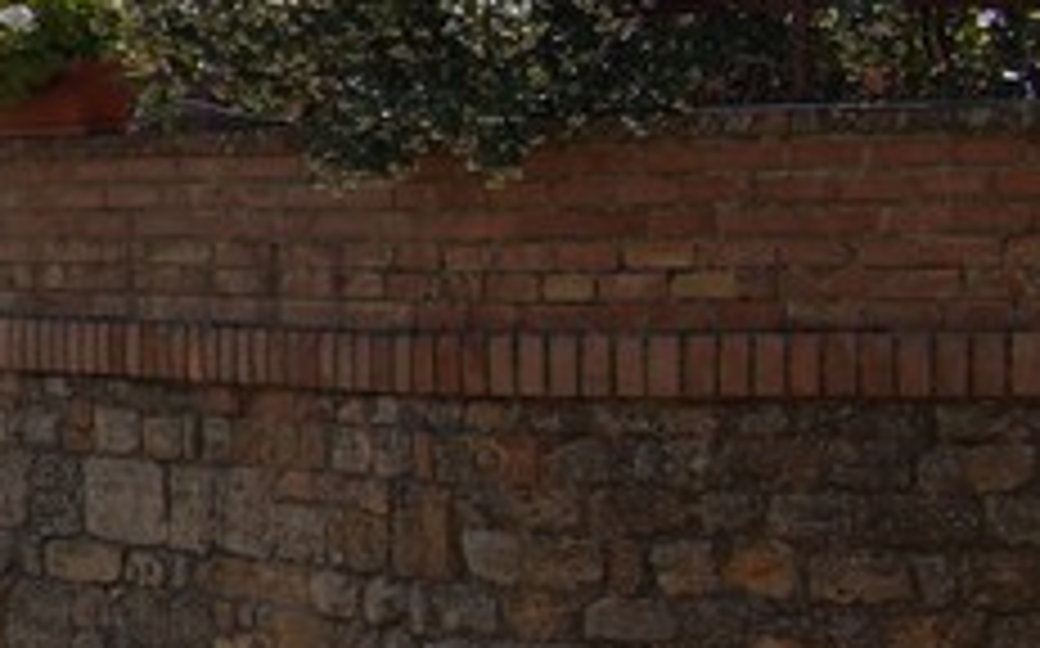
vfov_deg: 8.0
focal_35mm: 164
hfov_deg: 11.3
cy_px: 459
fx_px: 4645
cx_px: -1189
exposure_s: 1/320
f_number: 8
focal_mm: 31
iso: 100
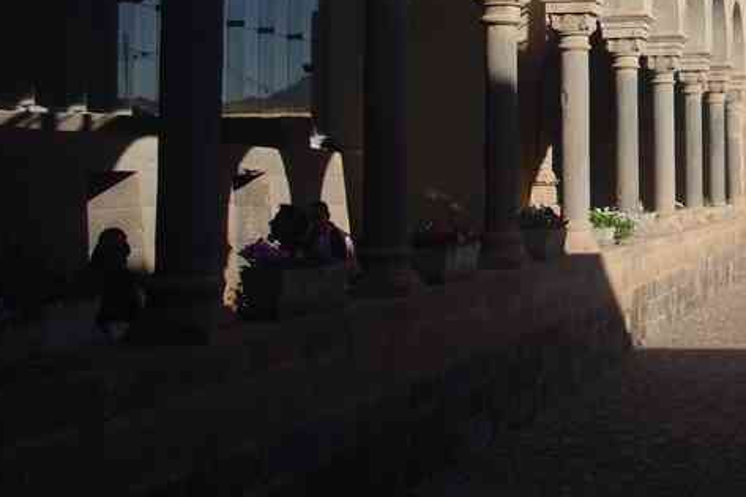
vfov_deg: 17.5
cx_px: 753
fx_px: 1574
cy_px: -13
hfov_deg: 25.3
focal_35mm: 76
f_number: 11
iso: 200
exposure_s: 1/80
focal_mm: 24
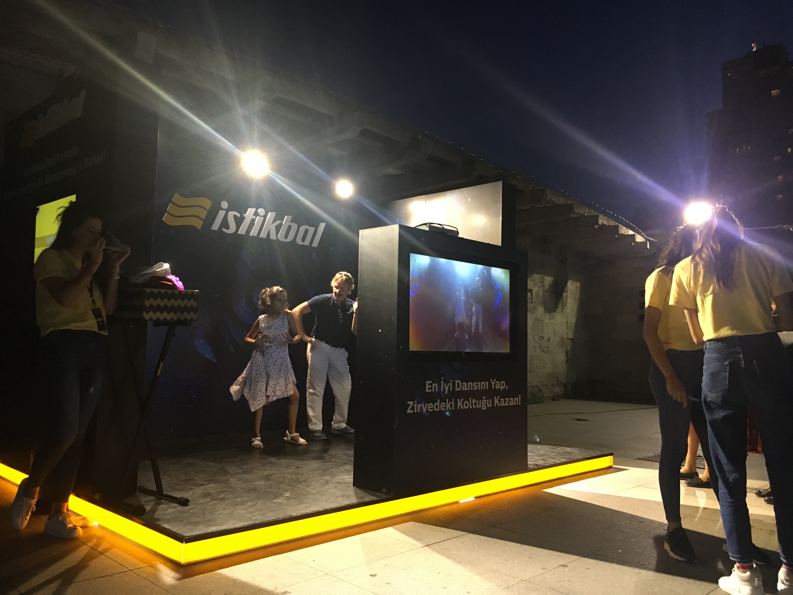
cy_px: 298
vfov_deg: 48.2
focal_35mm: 29
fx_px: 664
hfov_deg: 61.7
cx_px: 396
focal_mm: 4.15
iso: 200
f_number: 2.2
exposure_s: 1/25
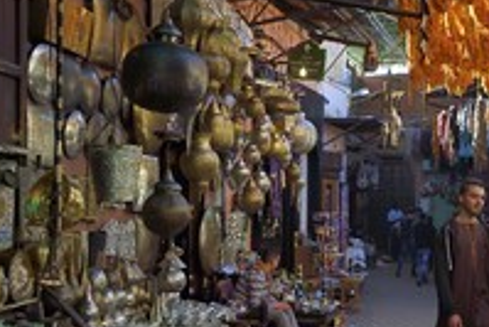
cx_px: 319
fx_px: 802
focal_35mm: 59
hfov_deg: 33.7
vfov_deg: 23.0
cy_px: 209
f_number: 8
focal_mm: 28
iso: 1600
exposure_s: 1/320
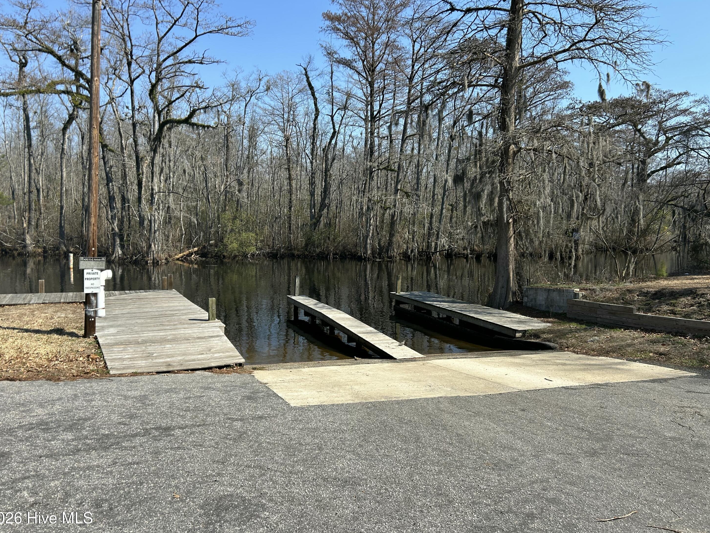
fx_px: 554
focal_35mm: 27
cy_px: 267
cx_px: 344
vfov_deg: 51.4
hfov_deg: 65.3
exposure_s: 1/2994
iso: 50
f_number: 1.5
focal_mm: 5.7
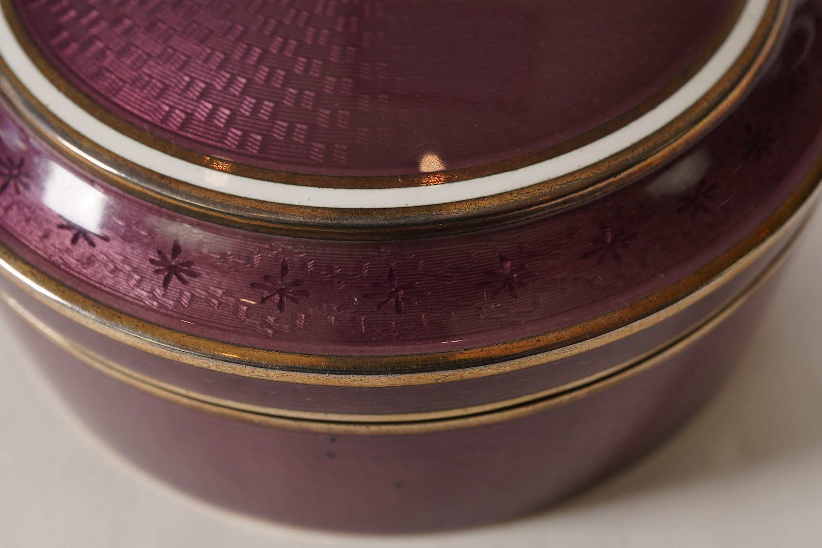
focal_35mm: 45
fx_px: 1028
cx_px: 411
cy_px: 274
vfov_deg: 29.9
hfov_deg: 43.6
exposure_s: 1/125
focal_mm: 30
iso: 400
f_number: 16
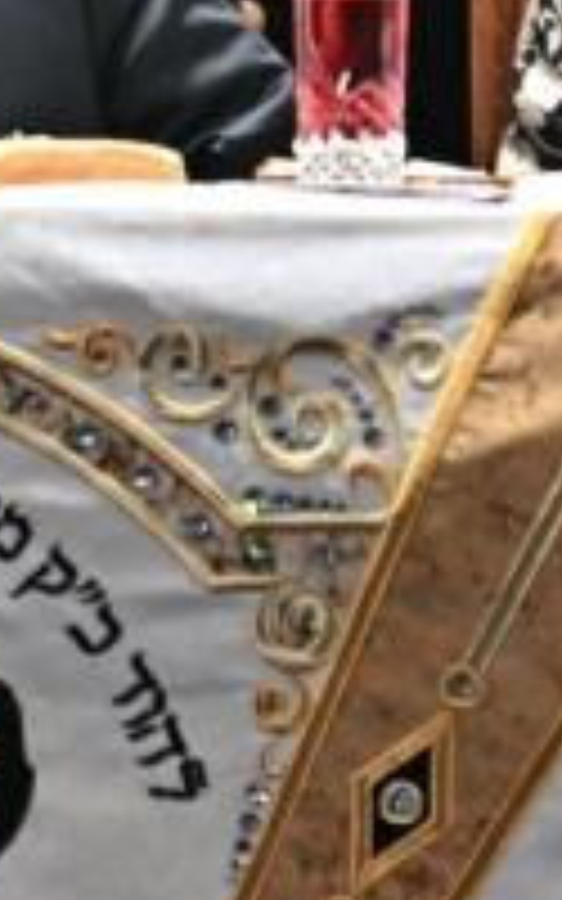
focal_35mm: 1563
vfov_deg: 1.3
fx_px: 38303
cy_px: -304
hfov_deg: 0.8
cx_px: 1155
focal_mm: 200
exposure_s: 1/125
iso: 125
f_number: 2.8
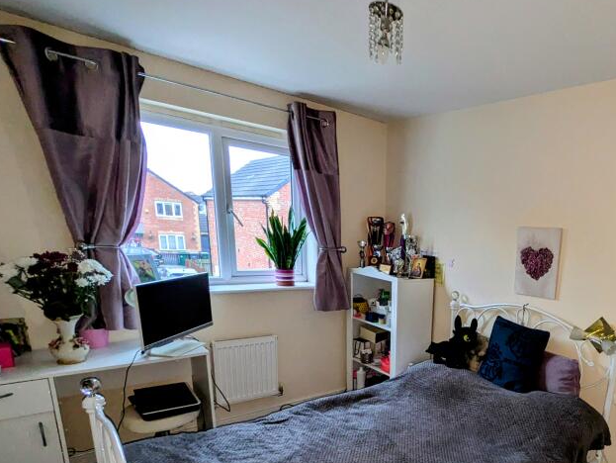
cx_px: 468
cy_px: 335
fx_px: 410
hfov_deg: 68.7
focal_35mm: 23
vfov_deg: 56.6
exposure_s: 1/25
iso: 239
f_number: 2.2
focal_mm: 1.83
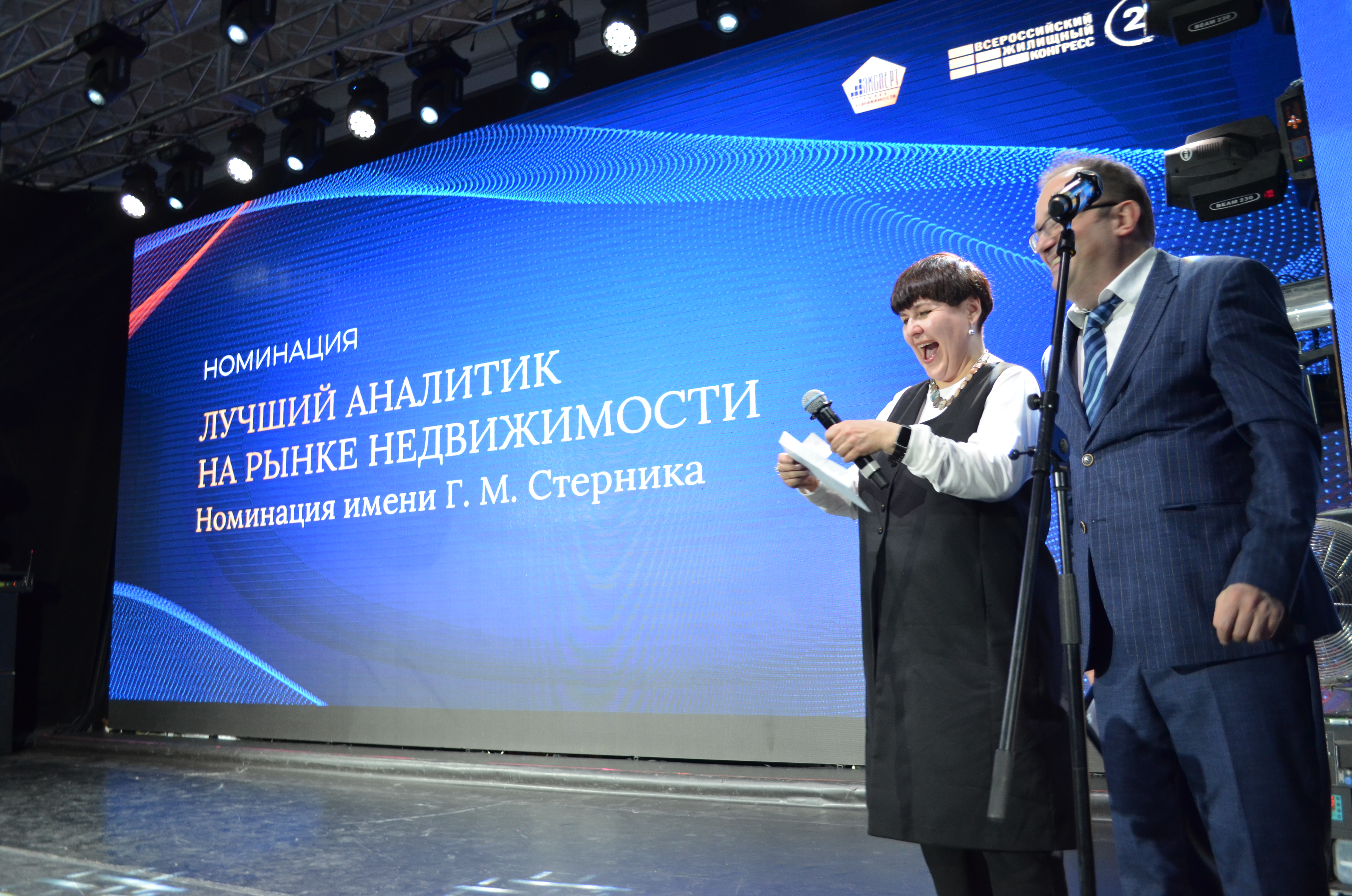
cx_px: 676
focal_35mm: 30
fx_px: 1124
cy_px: 448
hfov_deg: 62.0
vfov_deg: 43.4
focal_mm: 20
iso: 800
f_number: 4
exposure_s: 1/60
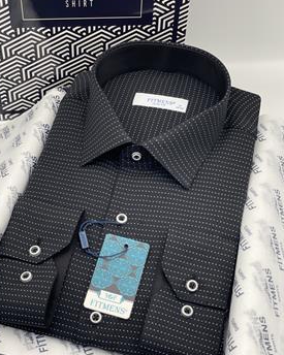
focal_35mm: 61
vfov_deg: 31.0
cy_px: 188
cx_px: 131
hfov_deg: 25.0
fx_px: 641
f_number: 2
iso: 25
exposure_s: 1/122
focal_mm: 6
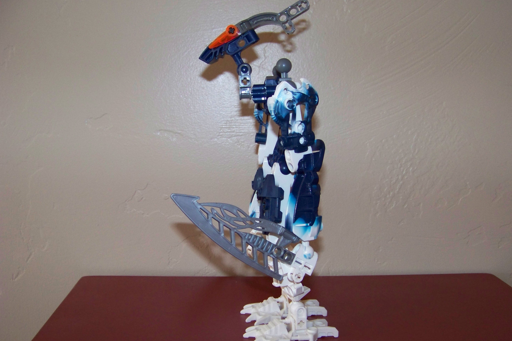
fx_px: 597
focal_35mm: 42
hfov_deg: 46.4
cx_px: 277
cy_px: 186
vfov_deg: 31.9
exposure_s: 1/30
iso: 200
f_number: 2.8
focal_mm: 5.85
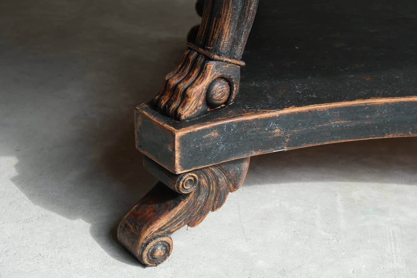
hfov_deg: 32.4
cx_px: 208
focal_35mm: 62
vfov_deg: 21.9
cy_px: 139
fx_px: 718
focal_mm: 41.1
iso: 160
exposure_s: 1/58
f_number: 6.4
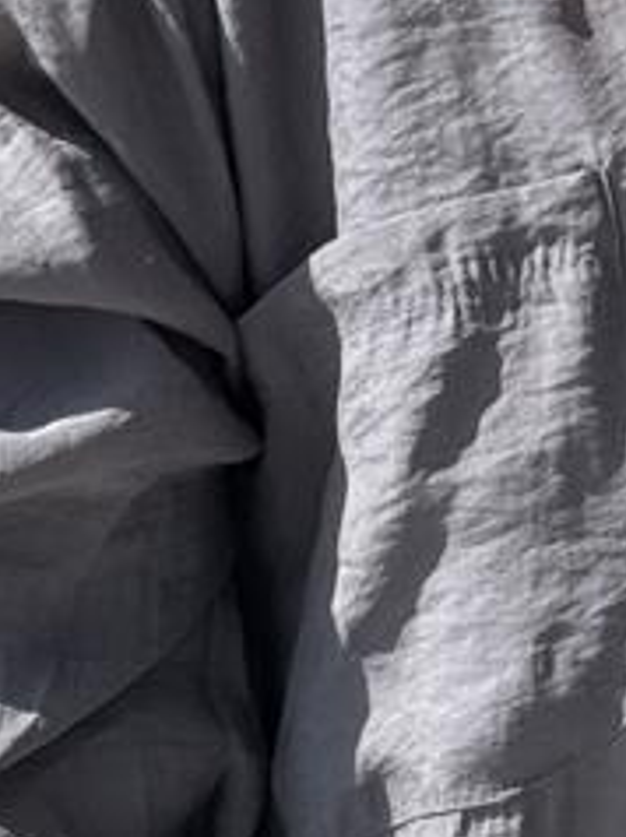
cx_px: 735
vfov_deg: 7.4
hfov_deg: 5.5
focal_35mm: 269
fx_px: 6498
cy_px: 332
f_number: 1.78
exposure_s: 1/527
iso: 64
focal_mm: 6.86
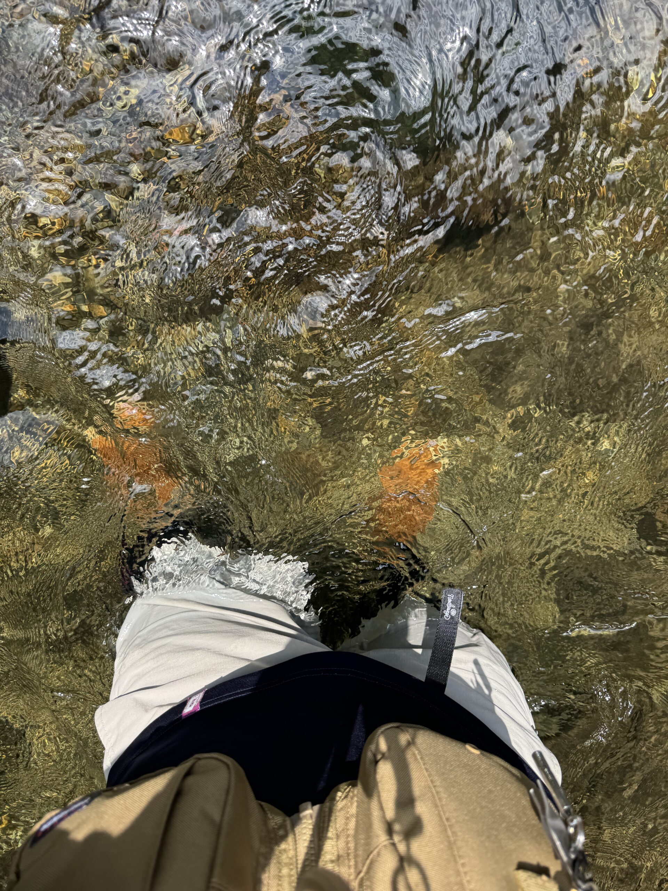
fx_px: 618
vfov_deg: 71.6
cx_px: 334
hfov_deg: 56.8
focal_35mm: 24
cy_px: 446
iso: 80
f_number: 1.78
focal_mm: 6.76
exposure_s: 1/1076
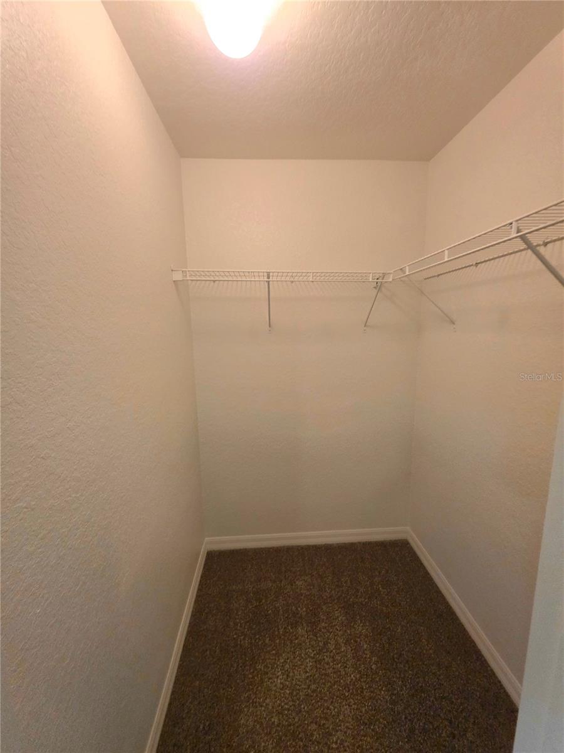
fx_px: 282
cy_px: 376
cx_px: 282
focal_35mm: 13
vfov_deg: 106.2
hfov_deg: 89.9
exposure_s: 1/60.2
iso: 250
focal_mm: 2.2
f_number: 1.9
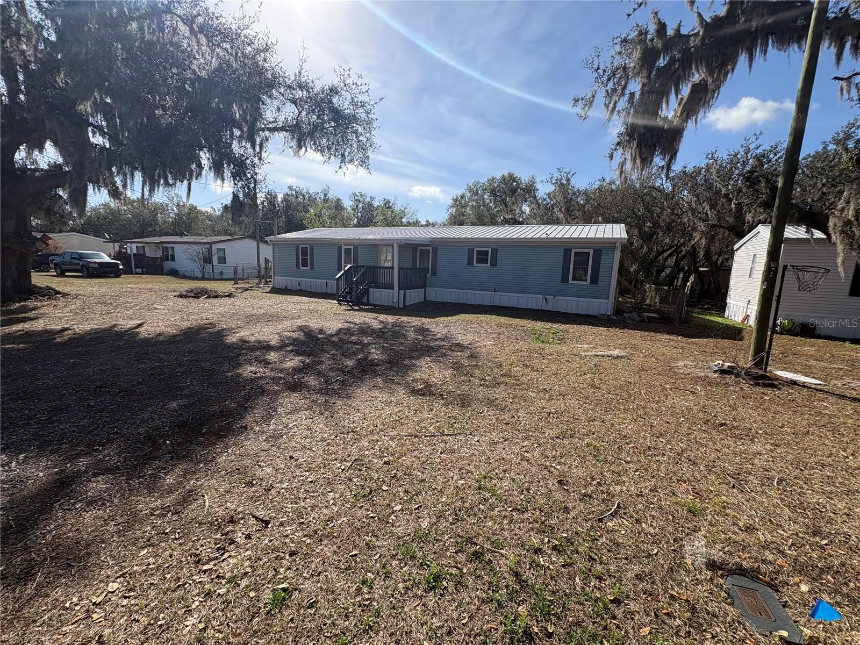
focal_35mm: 14
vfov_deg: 85.7
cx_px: 430
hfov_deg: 102.1
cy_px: 322
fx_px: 348
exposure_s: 1/1477
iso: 50
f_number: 2.2
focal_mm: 2.22
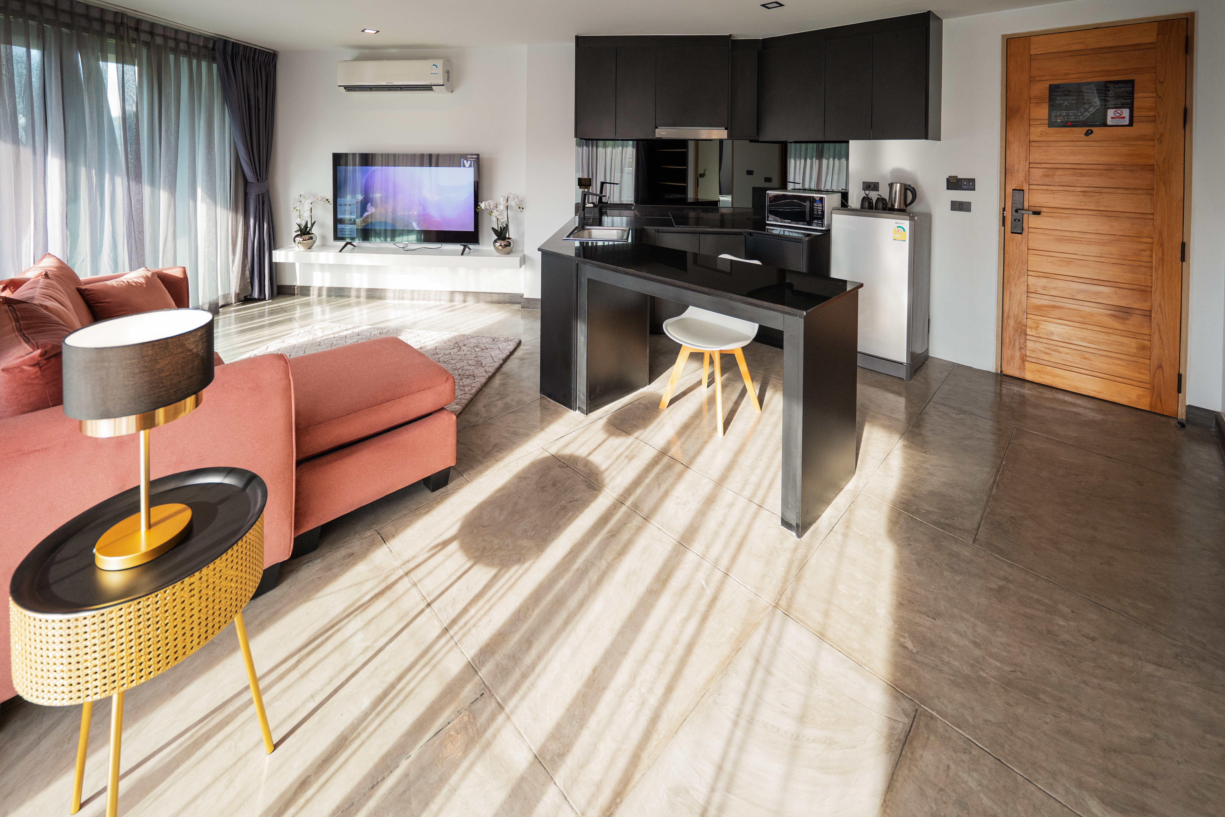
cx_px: 615
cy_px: 402
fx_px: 510
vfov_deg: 77.3
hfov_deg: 100.4
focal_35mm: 15
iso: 640
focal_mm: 14
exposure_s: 1/200
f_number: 4
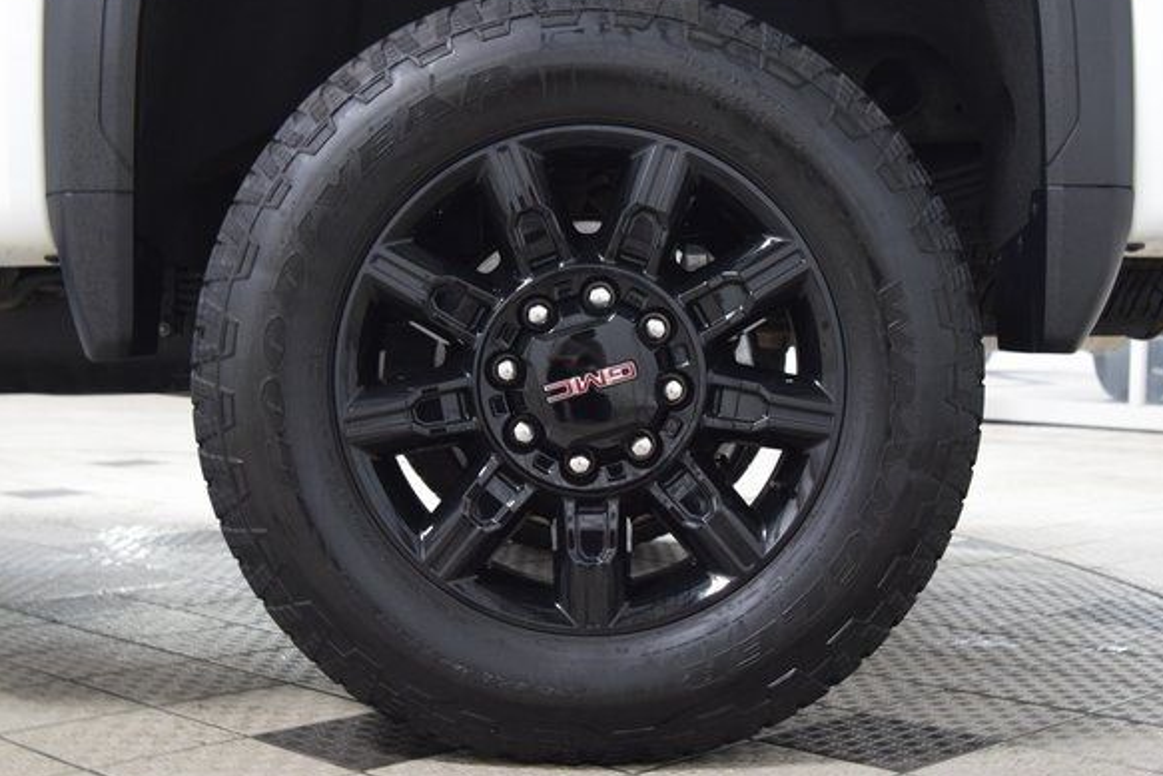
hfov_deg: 35.6
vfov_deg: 24.2
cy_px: 364
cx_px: 602
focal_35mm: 56
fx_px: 1809
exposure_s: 1/15
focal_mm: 34
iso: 1600
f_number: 6.3
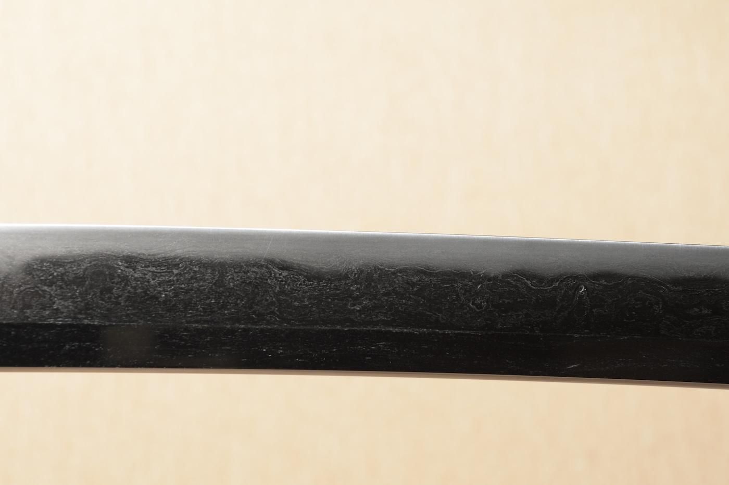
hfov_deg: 16.1
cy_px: 242
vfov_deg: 10.7
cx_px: 364
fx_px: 2580
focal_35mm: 128
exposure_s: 1/2
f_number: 11
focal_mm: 85
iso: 400
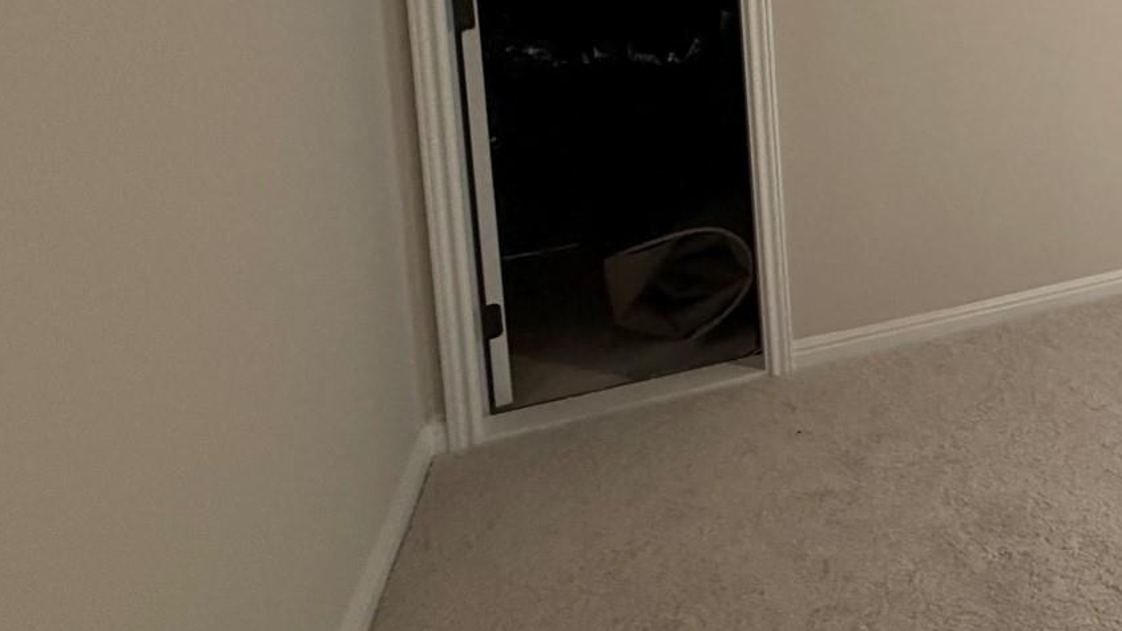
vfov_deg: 29.4
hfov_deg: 39.5
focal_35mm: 37
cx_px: 1336
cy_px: -35
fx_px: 1101
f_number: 2.2
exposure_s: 1/60
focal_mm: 2.22
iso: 200
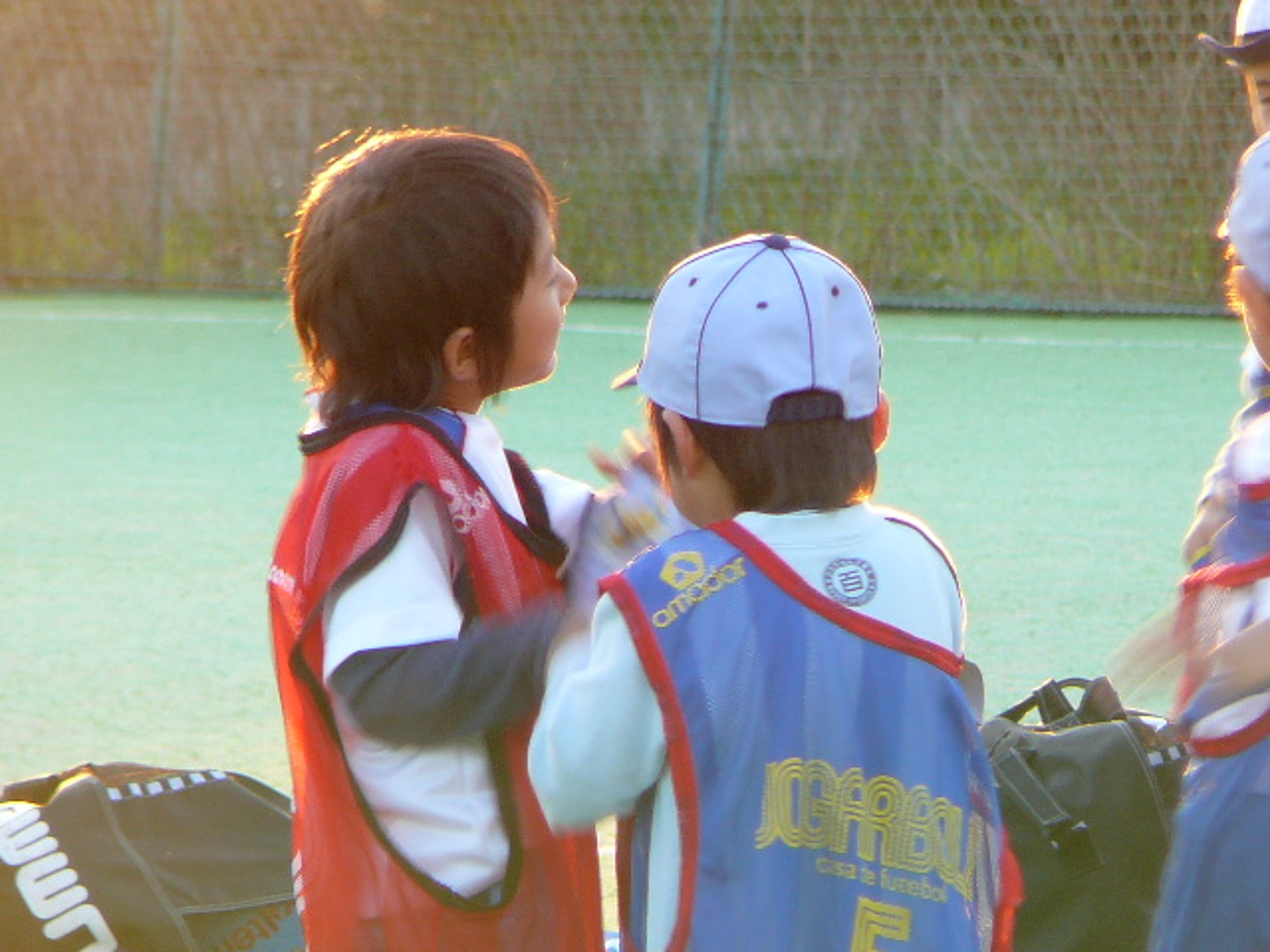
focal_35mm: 438
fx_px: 16069
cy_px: 476
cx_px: 635
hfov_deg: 4.5
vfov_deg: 3.4
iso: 100
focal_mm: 52
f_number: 4.2
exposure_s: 1/40
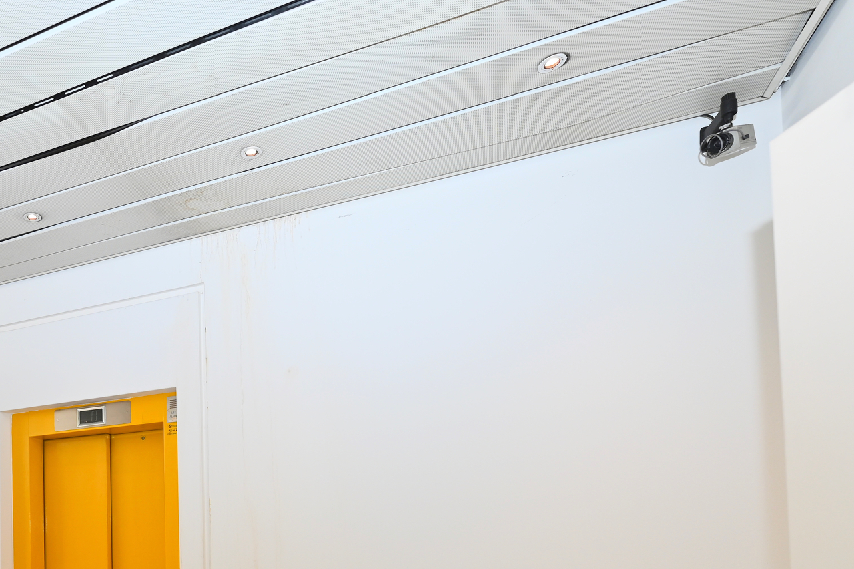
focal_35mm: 28
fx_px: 664
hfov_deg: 59.0
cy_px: 519
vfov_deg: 42.3
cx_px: 139
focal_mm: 14
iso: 200
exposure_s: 1/60
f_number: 4
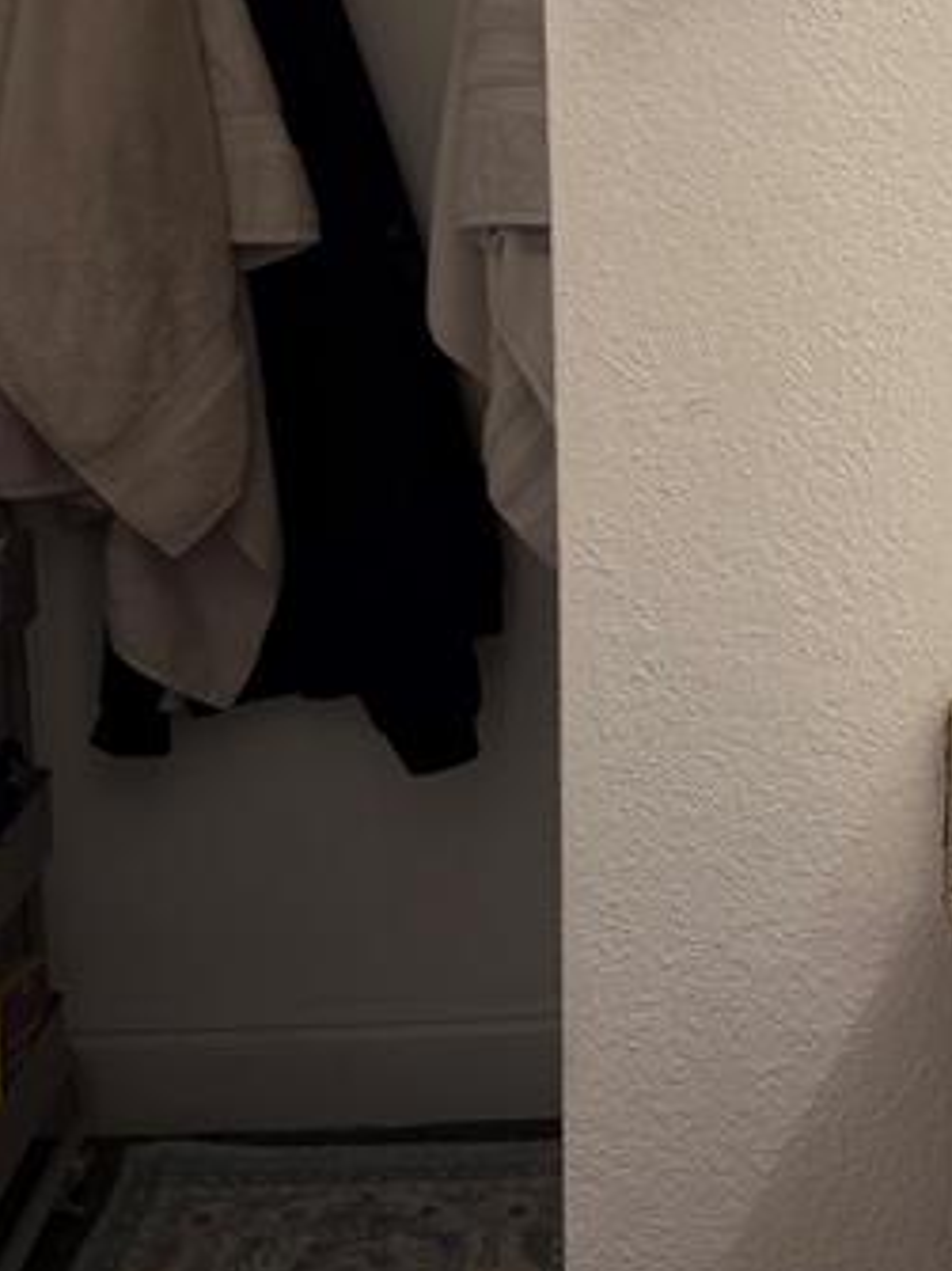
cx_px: 1024
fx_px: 2018
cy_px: 448
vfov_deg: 34.7
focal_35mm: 55
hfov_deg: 24.9
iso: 160
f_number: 1.78
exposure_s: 1/60
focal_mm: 6.76
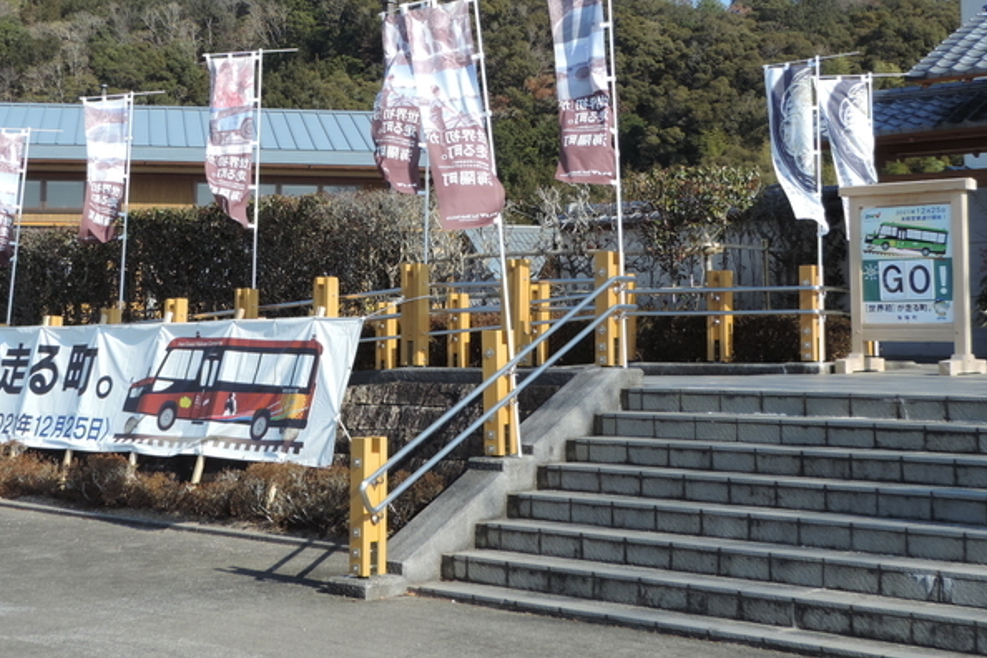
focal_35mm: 56
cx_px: 374
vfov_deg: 24.1
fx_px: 1535
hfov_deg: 35.5
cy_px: 236
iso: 80
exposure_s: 1/640
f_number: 3.3
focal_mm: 7.1
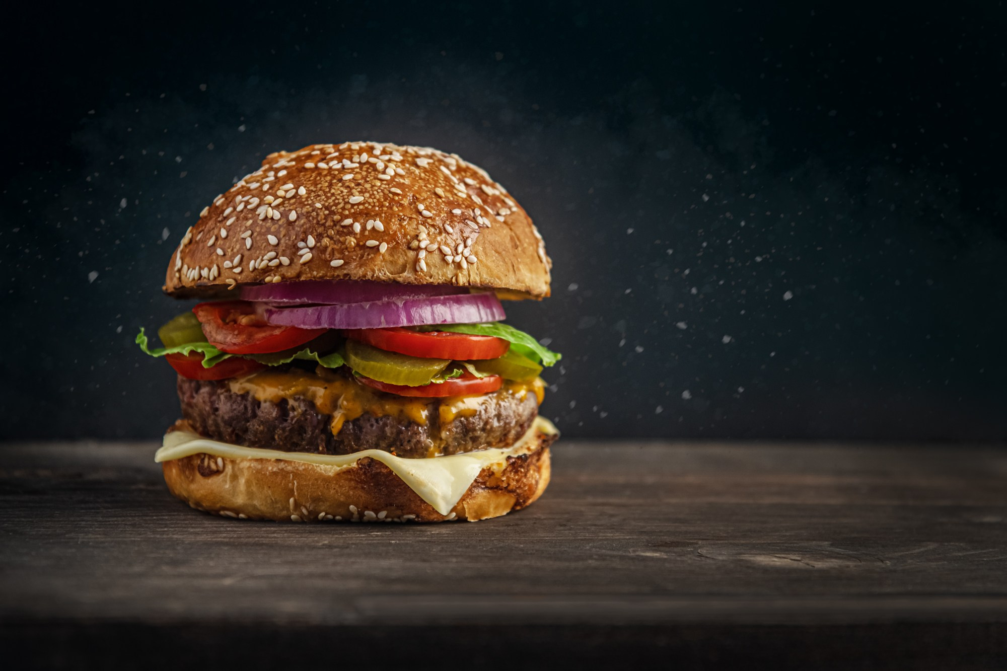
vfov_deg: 11.4
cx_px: 504
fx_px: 3356
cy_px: 336
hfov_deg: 17.1
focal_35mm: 120
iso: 1250
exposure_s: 1/80
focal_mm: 120
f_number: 5
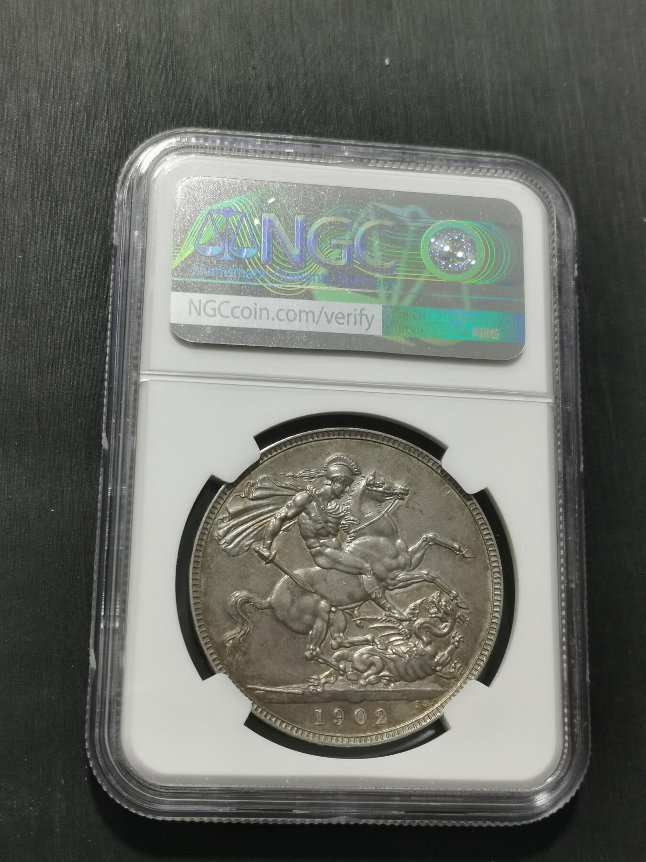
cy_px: 431
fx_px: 1319
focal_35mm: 53
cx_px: 323
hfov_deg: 27.5
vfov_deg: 36.2
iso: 80
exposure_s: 1/100
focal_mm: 5.58
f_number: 1.8
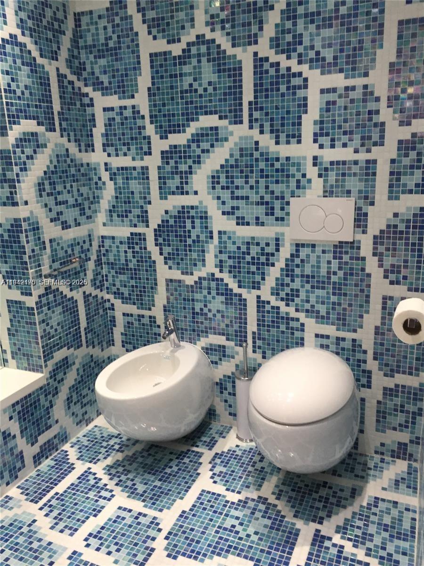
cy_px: 283
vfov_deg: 61.7
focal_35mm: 29
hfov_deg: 48.2
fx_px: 474
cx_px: 212
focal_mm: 4.15
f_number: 2.2
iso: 100
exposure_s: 1/33
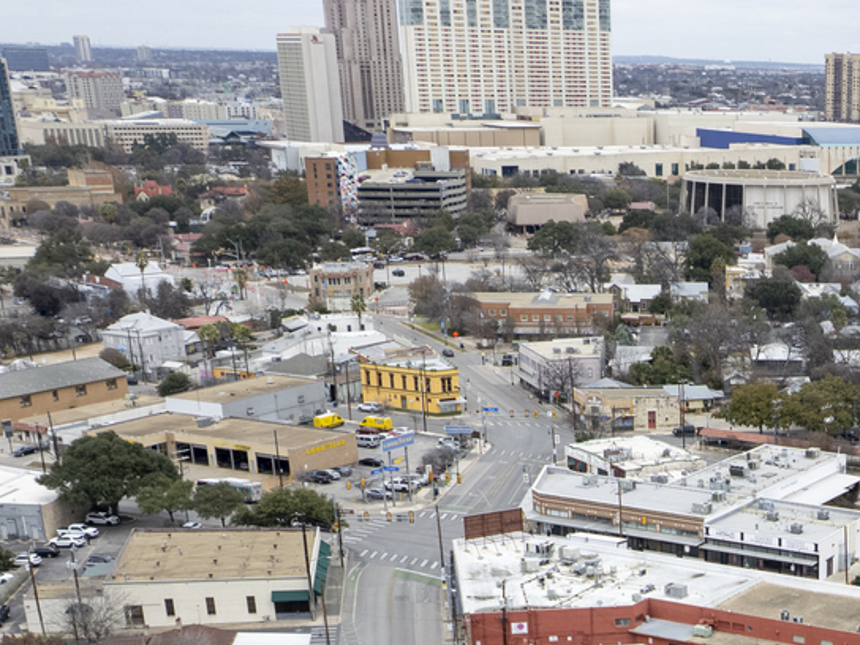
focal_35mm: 63
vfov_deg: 21.1
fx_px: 1565
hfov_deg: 28.8
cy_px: 849
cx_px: 858
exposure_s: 1/320
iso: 100
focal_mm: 8.38
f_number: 2.8
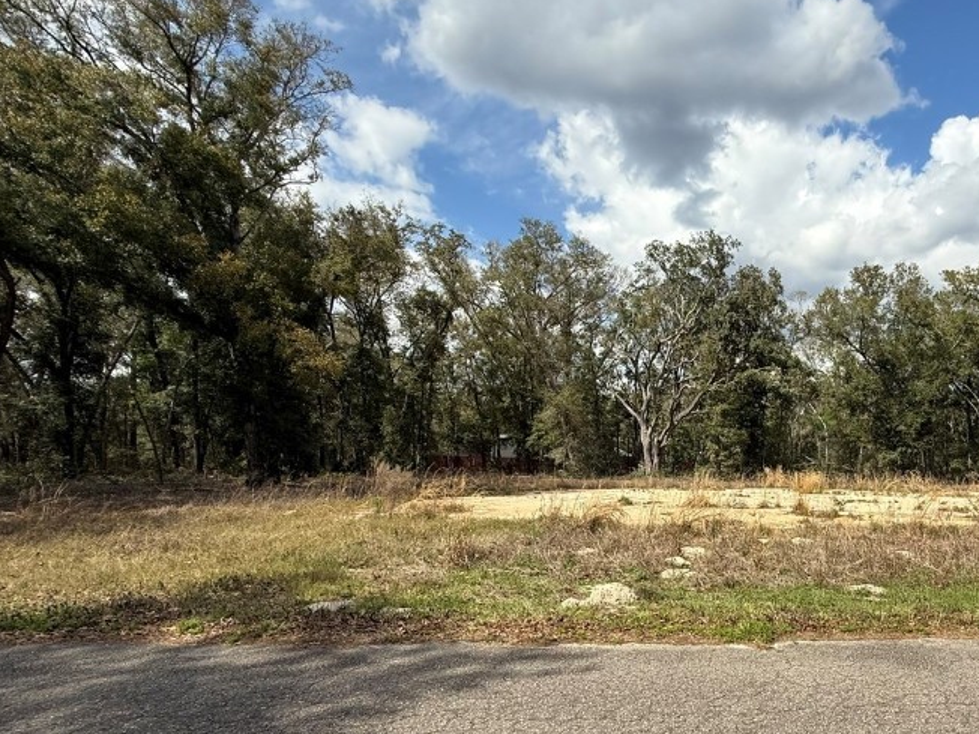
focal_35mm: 22
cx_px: 733
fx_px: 622
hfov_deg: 71.3
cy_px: 471
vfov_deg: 60.0
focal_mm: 2.22
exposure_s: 1/1497
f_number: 2.2
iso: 50
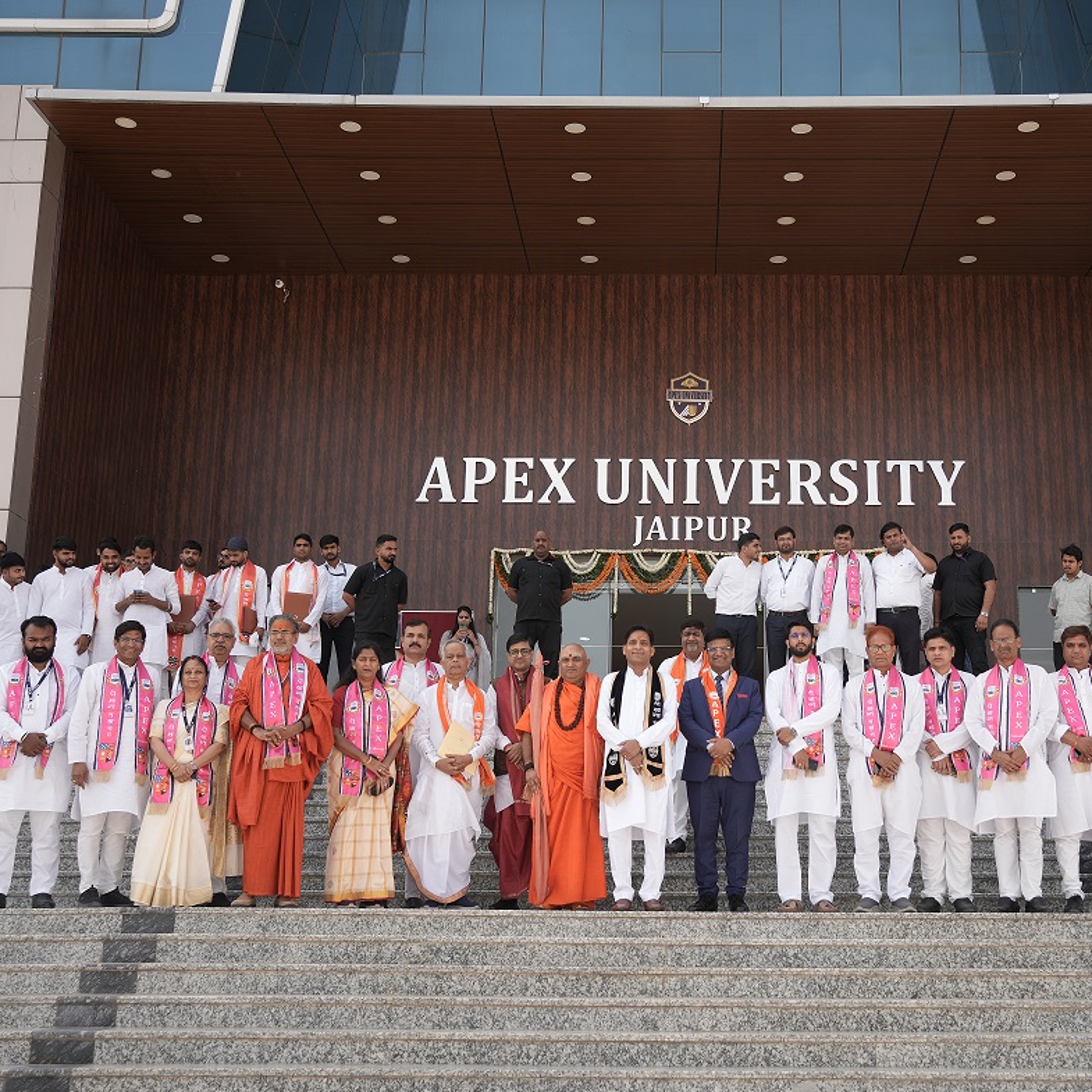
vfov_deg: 37.6
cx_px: 679
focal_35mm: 45
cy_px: 549
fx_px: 1606
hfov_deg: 37.3
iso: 100
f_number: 4.5
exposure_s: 1/320
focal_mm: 35
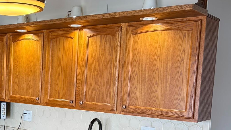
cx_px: 21
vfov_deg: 21.2
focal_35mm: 56
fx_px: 343
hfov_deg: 35.0
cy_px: 105
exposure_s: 1/60
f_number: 1.6
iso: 80
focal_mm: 5.96
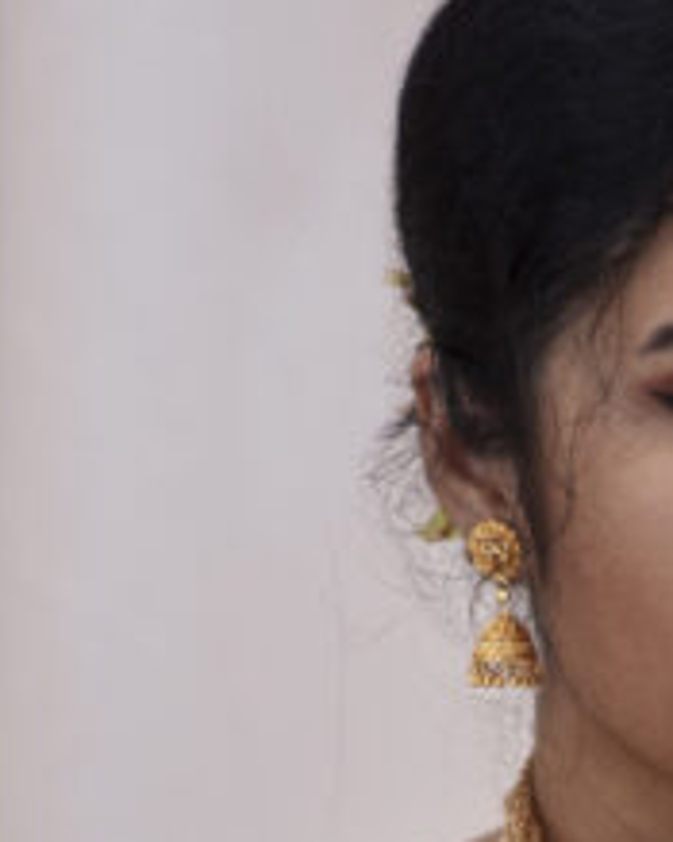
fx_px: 10464
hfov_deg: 3.7
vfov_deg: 4.6
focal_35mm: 420
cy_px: 1315
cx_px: 842
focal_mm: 85
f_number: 2.5
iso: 400
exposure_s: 1/200
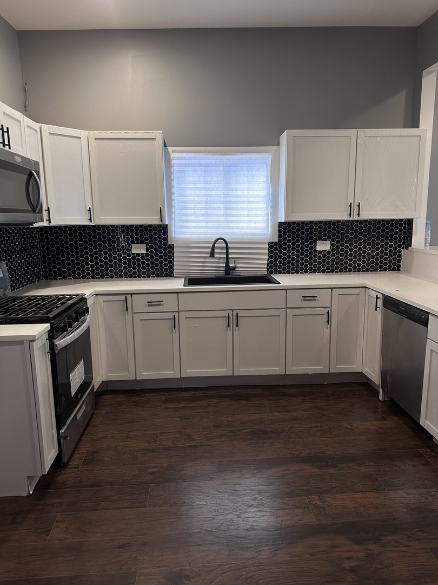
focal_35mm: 24
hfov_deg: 56.8
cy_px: 292
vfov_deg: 71.6
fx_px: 405
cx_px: 219
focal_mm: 6.86
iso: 125
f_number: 1.78
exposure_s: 1/60
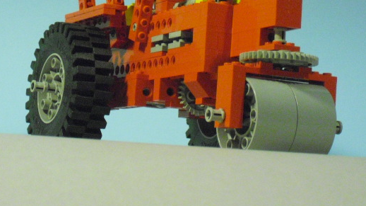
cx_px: 183
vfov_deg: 8.4
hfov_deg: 14.9
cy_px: 45
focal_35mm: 144
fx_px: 1397
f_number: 5.6
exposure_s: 1/15
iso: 800
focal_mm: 18.9
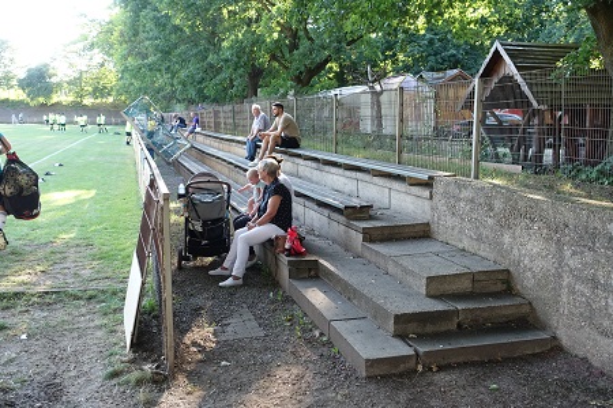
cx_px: 306
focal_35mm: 35
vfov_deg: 37.9
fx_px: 596
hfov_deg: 54.4
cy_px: 204
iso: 500
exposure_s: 1/250
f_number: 2.8
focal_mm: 12.81
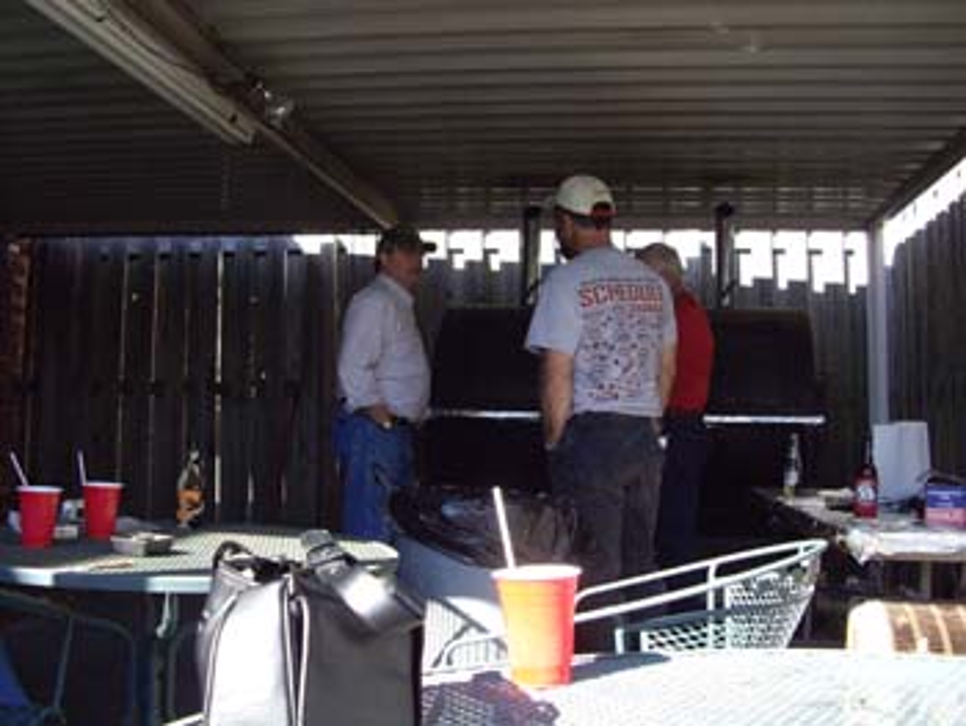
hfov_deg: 48.9
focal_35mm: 38
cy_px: 363
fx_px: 1061
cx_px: 483
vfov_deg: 37.8
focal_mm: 7.9
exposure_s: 1/160
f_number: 5.6
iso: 400
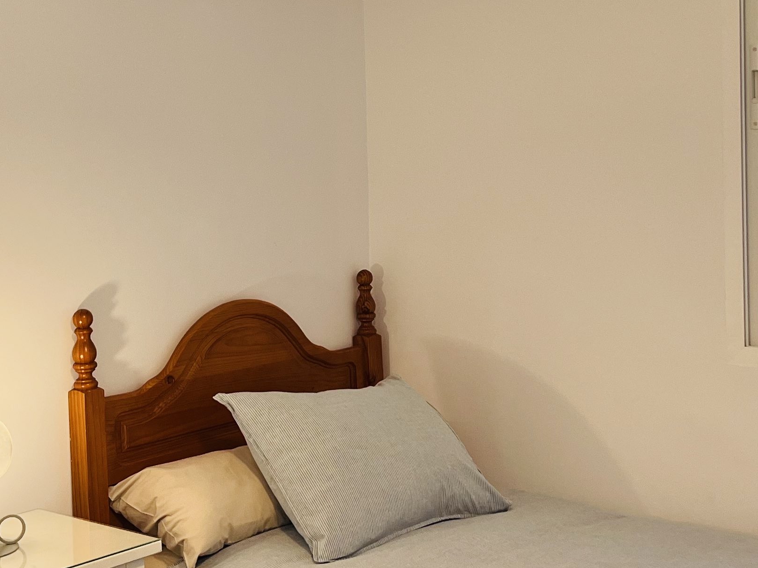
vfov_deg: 22.5
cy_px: 190
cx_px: 322
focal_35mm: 65
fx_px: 1423
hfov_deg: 29.8
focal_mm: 5.7
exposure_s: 1/100
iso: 125
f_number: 1.5
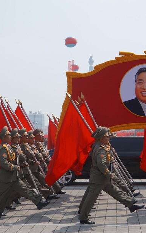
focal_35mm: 81
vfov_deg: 25.5
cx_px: 48
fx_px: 516
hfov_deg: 16.1
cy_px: 110
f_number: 5.6
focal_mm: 33
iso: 100
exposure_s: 1/800
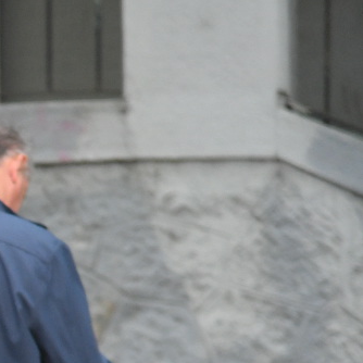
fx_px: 5873
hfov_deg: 3.5
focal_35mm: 495
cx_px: -515
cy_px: 290
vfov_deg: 3.5
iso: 2000
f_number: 4
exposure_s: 1/160
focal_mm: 120
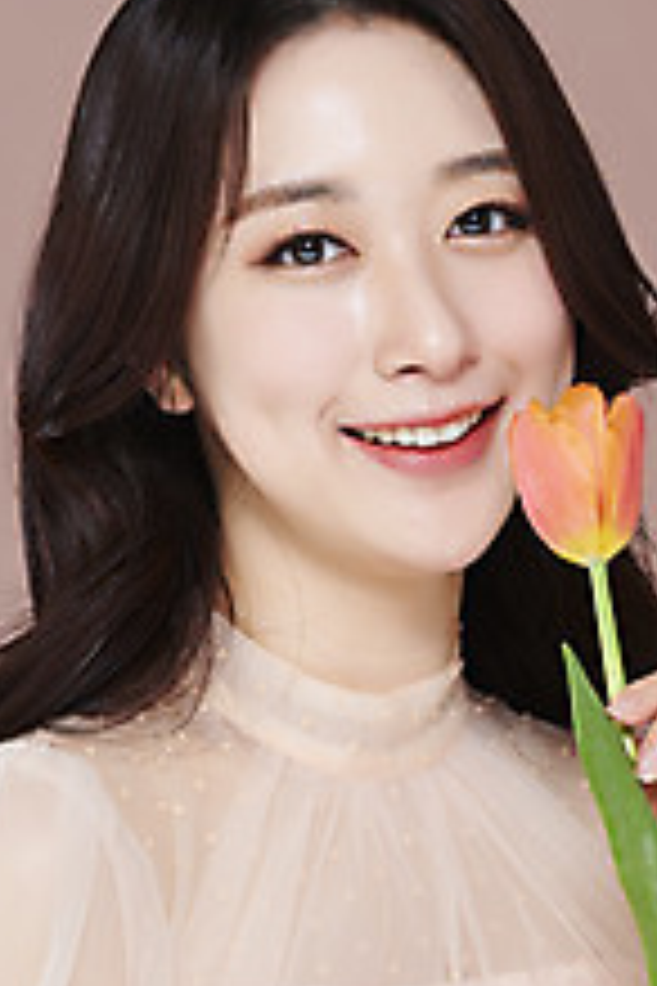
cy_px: 576
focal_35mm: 192
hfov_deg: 7.2
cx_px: 434
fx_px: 5256
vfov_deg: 10.7
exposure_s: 1/125
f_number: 11
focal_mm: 105
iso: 64
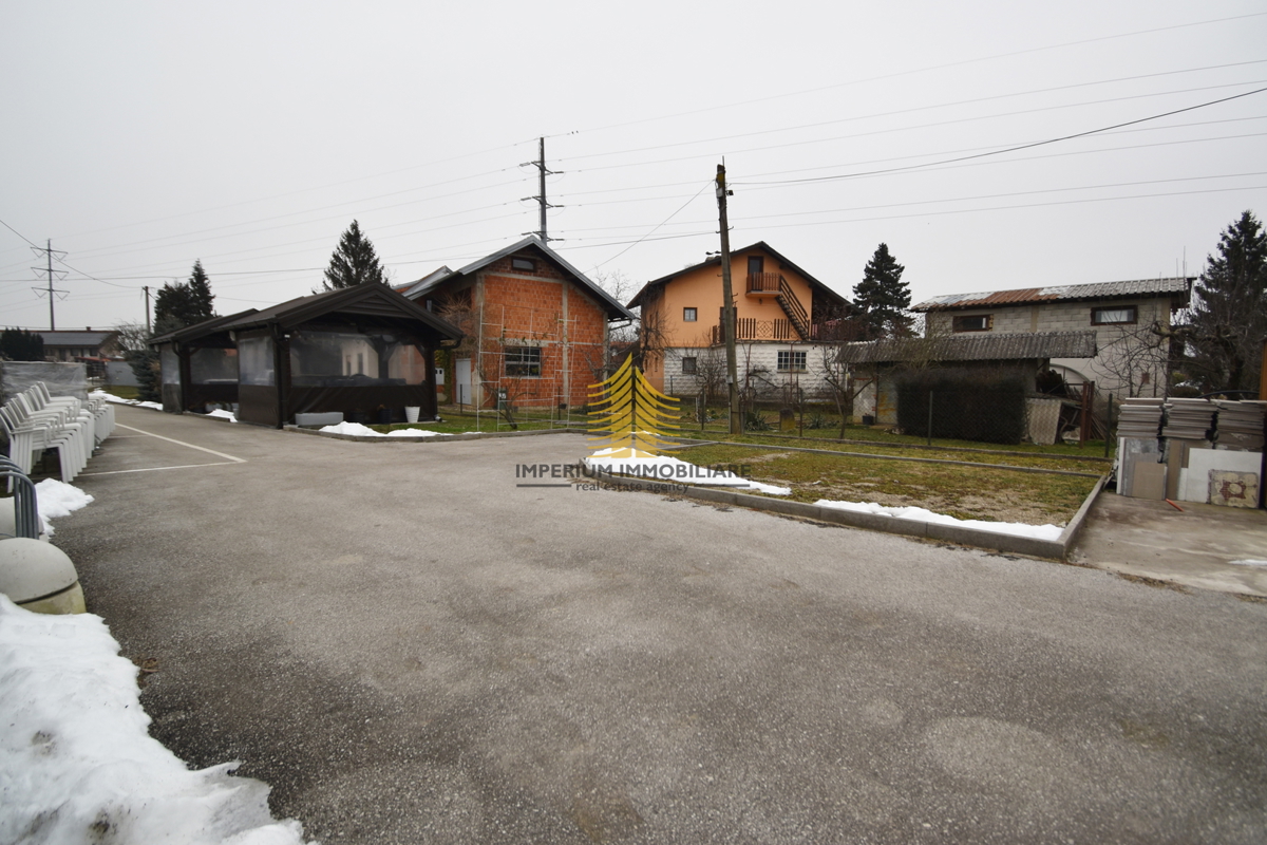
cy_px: 422
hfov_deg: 100.4
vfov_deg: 77.3
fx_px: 528
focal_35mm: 15
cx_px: 634
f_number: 4.5
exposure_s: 1/80
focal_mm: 10
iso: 100
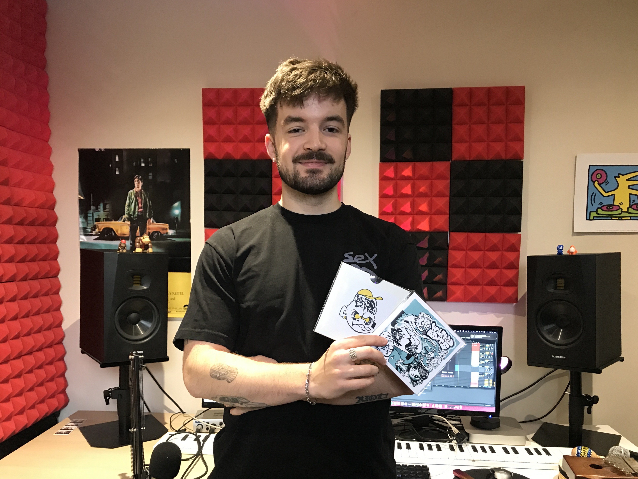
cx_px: 319
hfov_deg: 63.4
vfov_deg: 49.7
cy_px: 240
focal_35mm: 28
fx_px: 516
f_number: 1.8
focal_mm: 3.99
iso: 80
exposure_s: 1/17
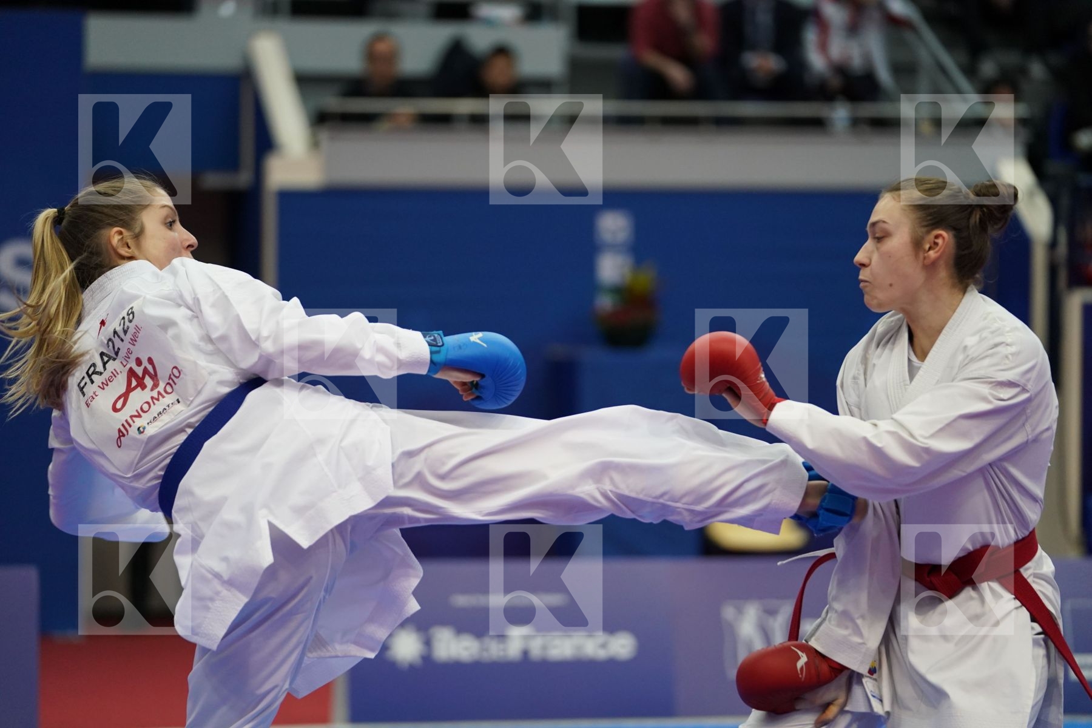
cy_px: 364
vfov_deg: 9.4
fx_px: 4428
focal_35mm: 146
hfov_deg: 14.1
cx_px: 546
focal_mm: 146
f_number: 2.8
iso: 2500
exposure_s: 1/1000
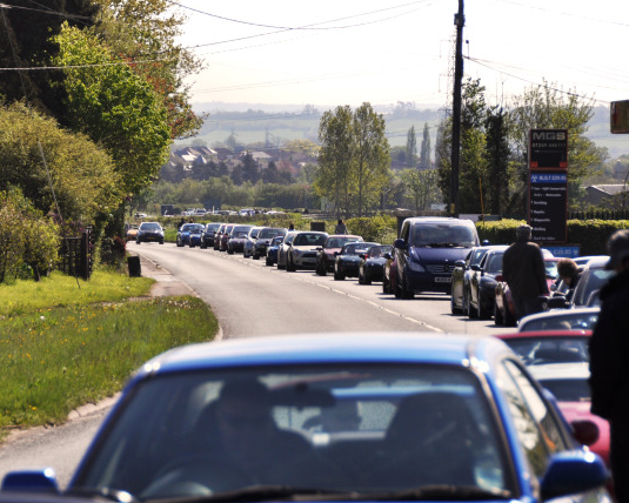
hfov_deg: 6.8
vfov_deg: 5.5
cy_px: 233
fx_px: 5281
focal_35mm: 284
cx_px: 202
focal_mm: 135
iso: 200
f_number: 5.6
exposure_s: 1/2000
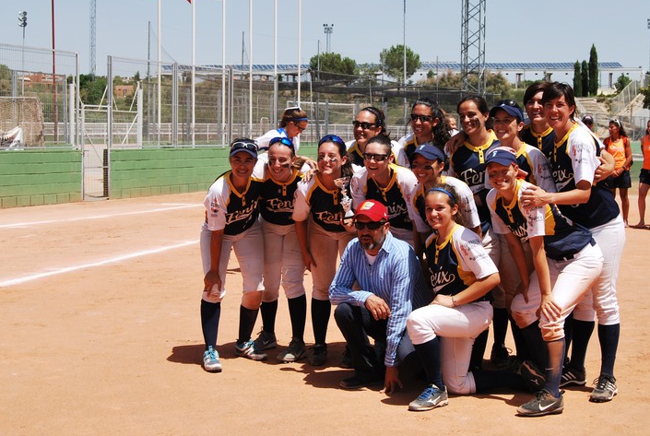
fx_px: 1078
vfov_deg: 22.9
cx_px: 328
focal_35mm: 60
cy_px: 194
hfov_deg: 33.6
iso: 100
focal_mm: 35
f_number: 8
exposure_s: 1/250
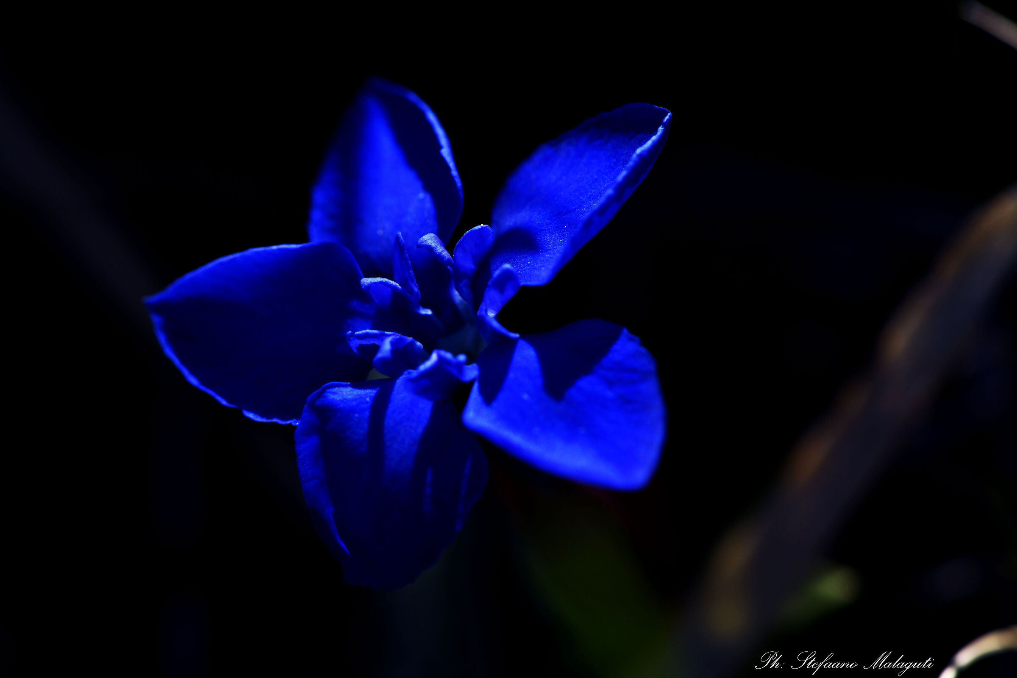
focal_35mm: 105
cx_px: 508
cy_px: 339
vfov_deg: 13.0
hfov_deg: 19.5
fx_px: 2966
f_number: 10
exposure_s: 1/1600
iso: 200
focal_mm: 105
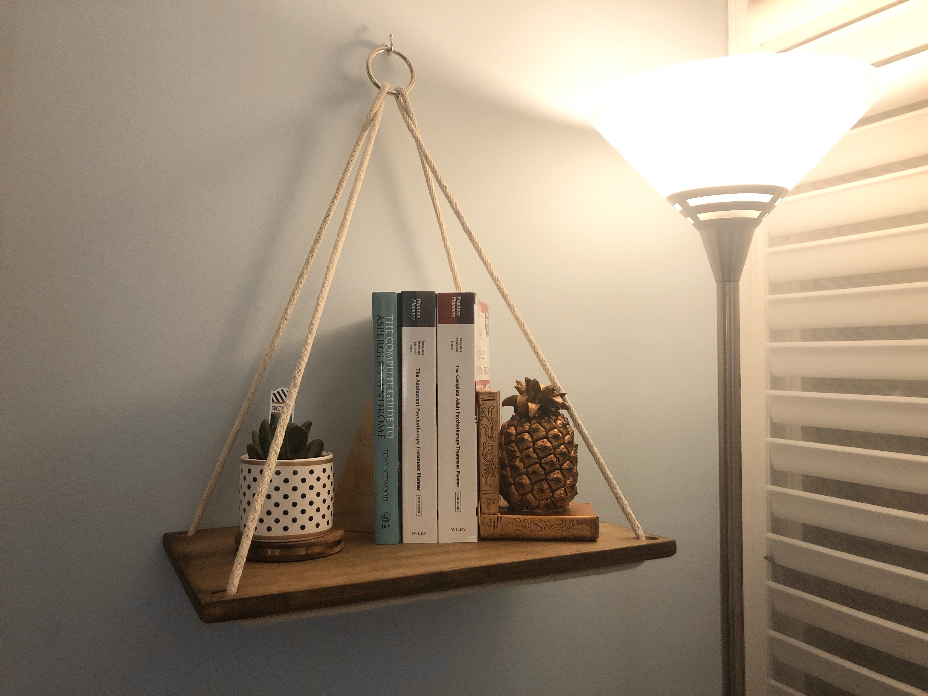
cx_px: 464
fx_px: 751
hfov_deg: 63.4
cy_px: 348
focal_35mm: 28
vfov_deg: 49.7
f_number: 1.8
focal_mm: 3.99
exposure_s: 1/30
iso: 32
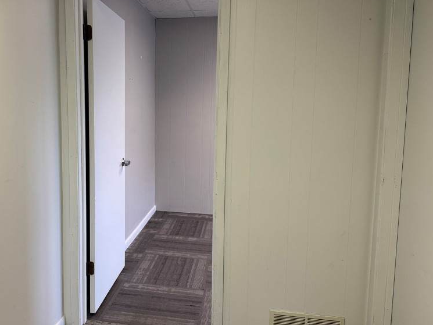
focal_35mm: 33
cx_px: 148
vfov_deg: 42.9
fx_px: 413
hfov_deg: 54.3
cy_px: 149
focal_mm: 6.76
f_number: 1.78
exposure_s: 1/120
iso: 125
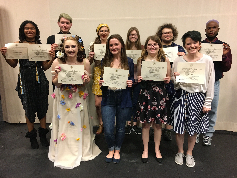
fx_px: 199
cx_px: 118
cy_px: 89
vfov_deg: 48.2
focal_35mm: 29
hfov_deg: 61.7
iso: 200
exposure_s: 1/15
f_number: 2.2
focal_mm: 4.15
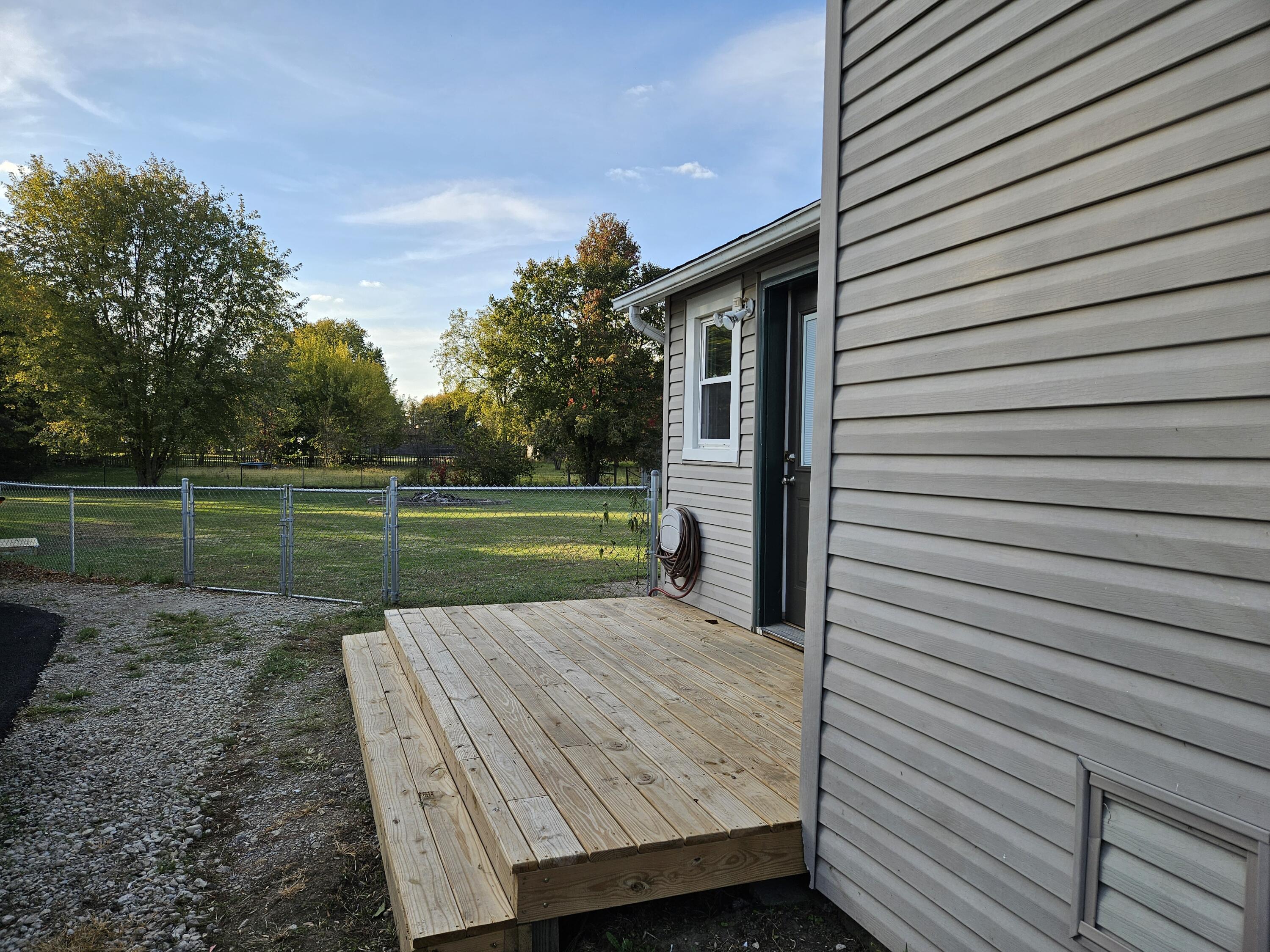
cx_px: 635
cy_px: 476
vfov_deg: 58.9
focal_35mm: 23
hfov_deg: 73.9
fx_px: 844
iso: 25
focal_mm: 5.4
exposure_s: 1/740
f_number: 1.8
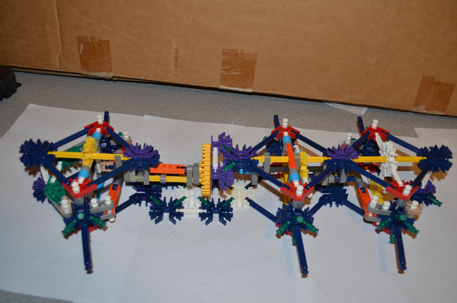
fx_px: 418
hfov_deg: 57.3
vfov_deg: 39.8
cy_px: 152
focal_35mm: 33
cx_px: 228
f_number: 5.6
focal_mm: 22
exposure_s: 1/30
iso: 200
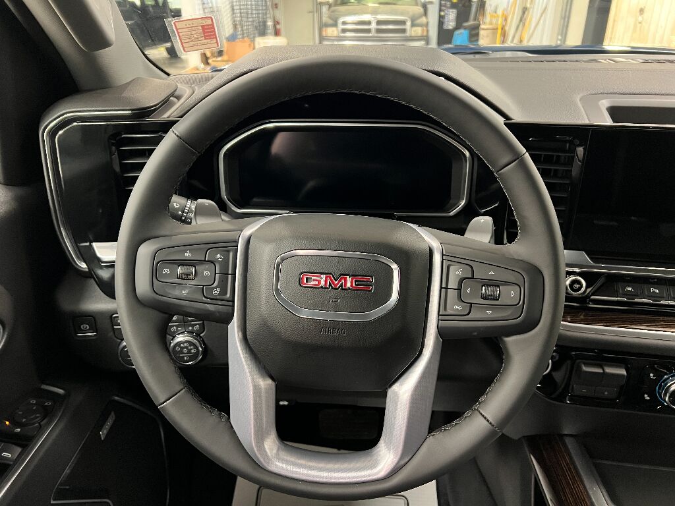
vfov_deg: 53.1
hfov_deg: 67.3
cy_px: 253
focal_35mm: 26
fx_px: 507
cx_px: 338
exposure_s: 1/30
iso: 500
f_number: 1.5
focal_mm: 5.7
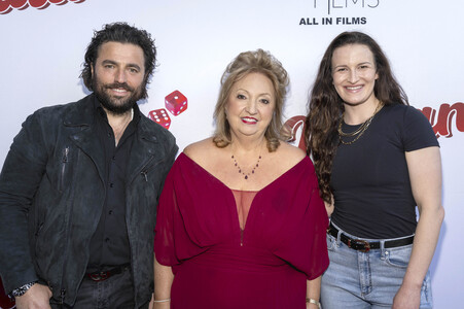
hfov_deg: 60.3
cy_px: 154
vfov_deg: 42.3
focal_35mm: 31
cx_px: 232
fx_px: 399
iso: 400
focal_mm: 31
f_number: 5.6
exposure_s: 1/200
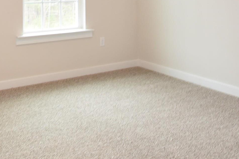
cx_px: 58
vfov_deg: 25.1
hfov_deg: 39.9
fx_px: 319
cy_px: -35
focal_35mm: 48
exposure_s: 1/60
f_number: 4
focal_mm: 10
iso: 560
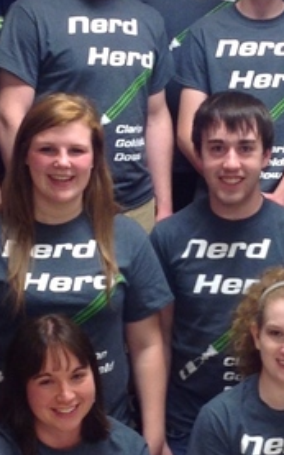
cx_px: 225
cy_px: 307
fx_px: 1598
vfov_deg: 16.2
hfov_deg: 10.1
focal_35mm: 129
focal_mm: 4.28
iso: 64
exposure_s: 1/15
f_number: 2.4
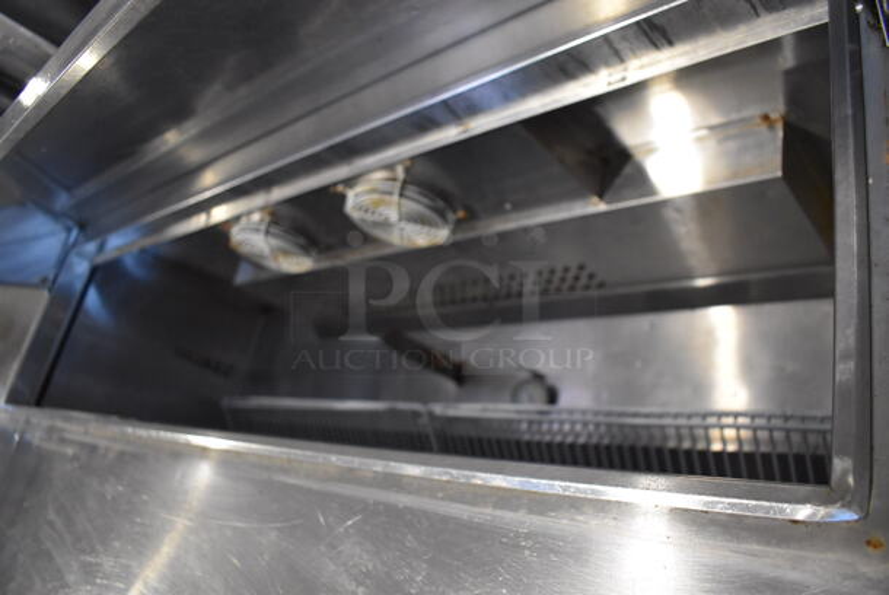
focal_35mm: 27
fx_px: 667
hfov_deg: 67.3
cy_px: 298
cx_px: 444
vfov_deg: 48.0
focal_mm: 18
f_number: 3.5
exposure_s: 1/125
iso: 3200
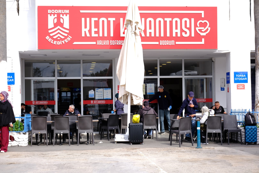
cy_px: 86
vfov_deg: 18.2
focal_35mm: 75
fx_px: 540
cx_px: 130
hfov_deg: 27.0
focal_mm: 50
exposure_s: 1/500
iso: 80
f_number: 2.8
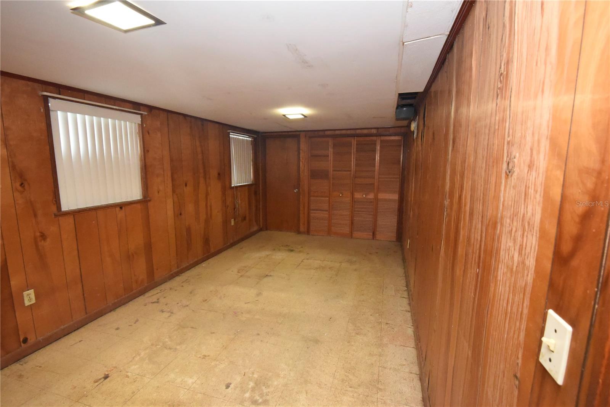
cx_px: 305
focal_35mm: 16
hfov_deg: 96.7
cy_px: 204
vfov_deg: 73.8
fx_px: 271
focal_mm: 16
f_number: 10
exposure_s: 1/60
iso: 12800
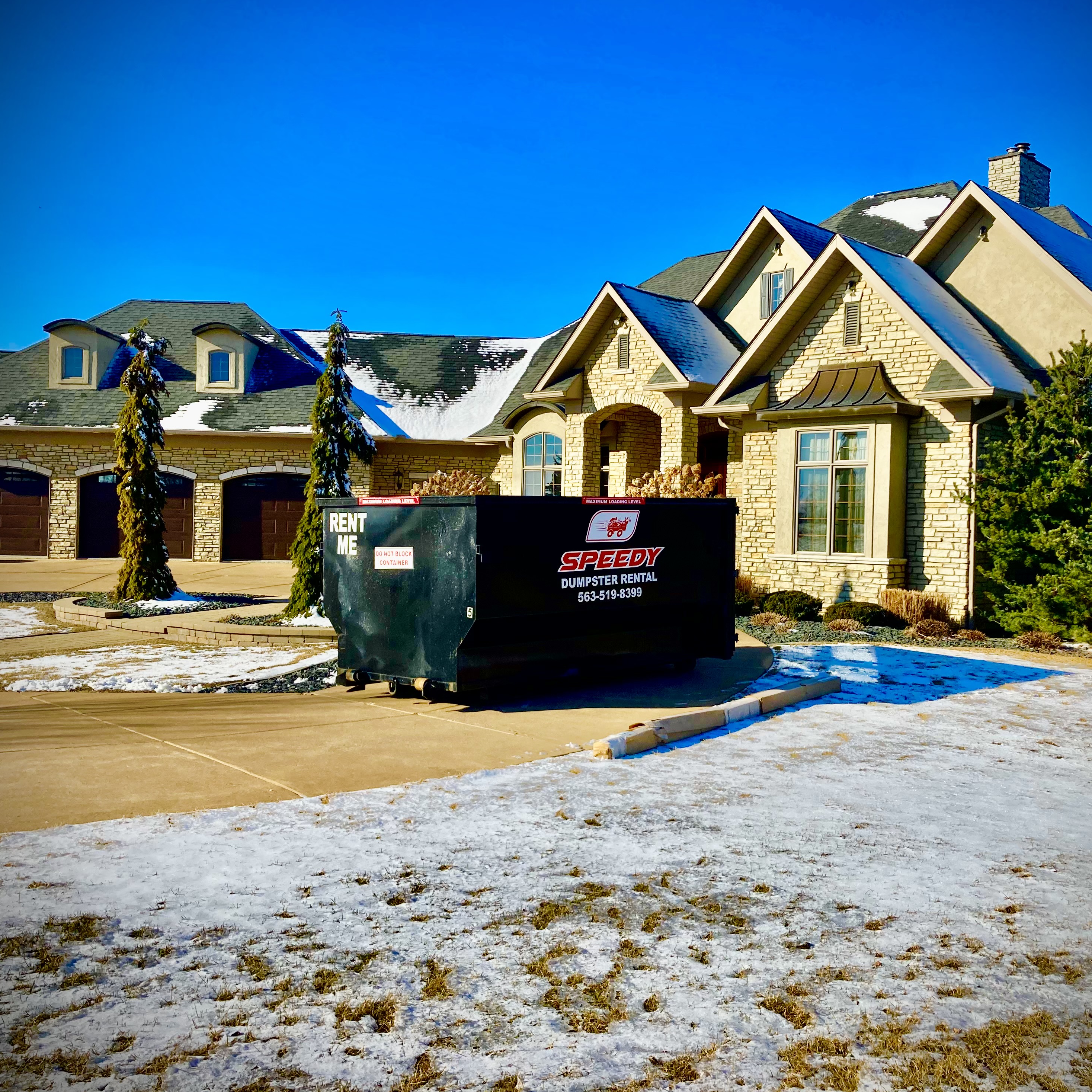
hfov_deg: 48.4
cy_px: 537
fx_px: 1213
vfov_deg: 48.4
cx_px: 599
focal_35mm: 34
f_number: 1.8
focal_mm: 3.99
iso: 25
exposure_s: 1/4425
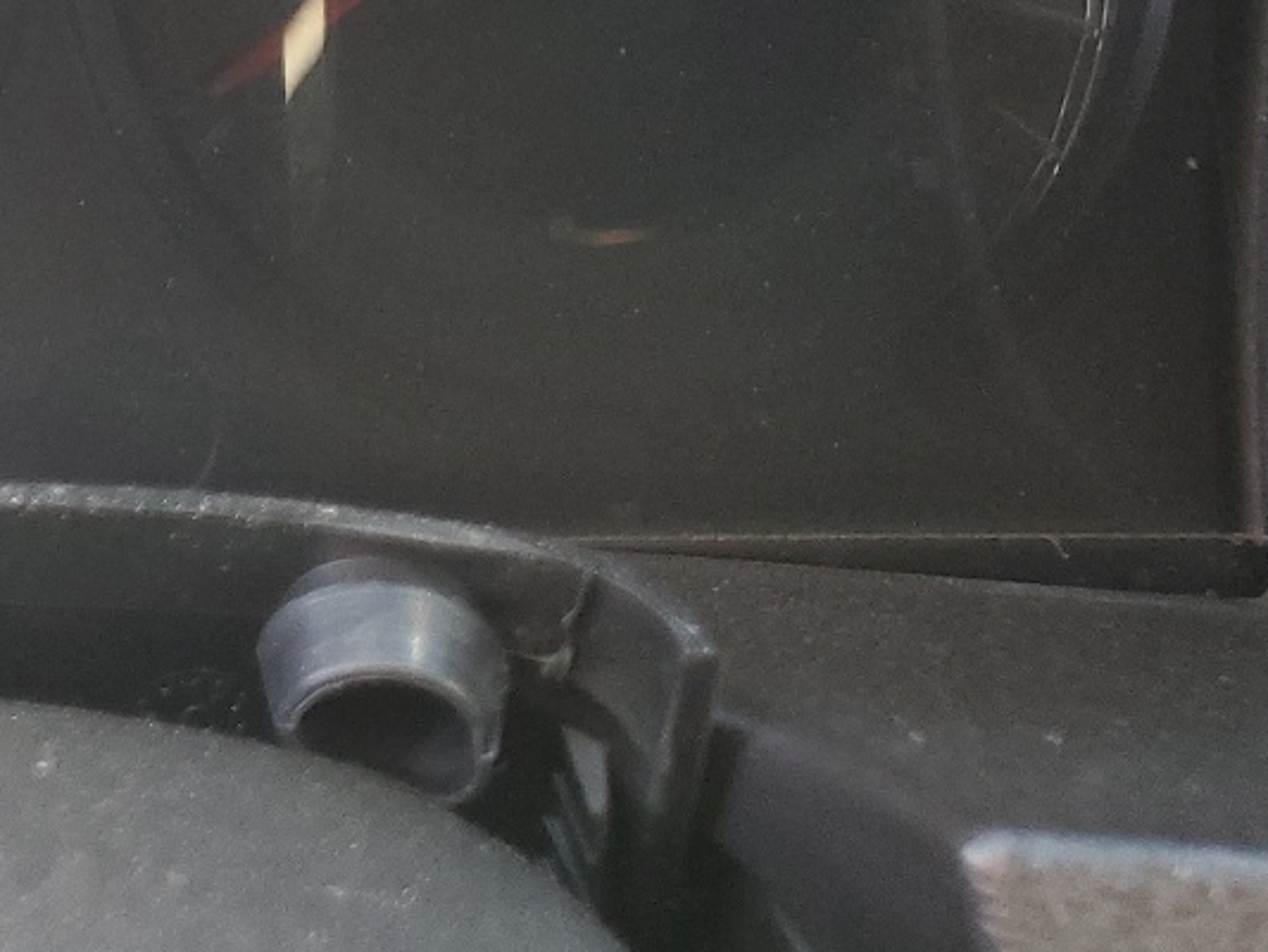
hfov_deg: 21.4
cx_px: -583
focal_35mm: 78
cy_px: -250
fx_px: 2858
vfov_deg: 17.8
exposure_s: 1/60.2
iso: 105
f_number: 1.5
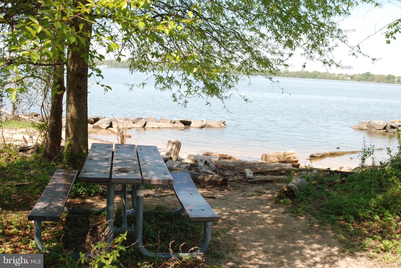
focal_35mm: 42
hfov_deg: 46.4
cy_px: 134
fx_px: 468
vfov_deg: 32.0
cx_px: 200
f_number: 6.3
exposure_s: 1/160
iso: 100
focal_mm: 28
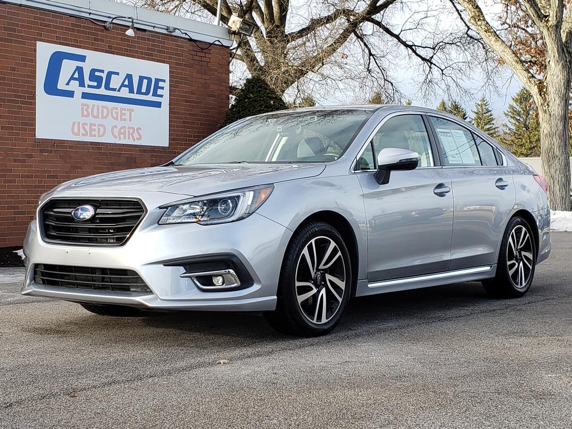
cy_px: 214
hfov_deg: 67.3
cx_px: 286
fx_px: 430
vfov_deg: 53.1
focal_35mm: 26
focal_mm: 4.3
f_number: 2.4
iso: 50
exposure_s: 1/355
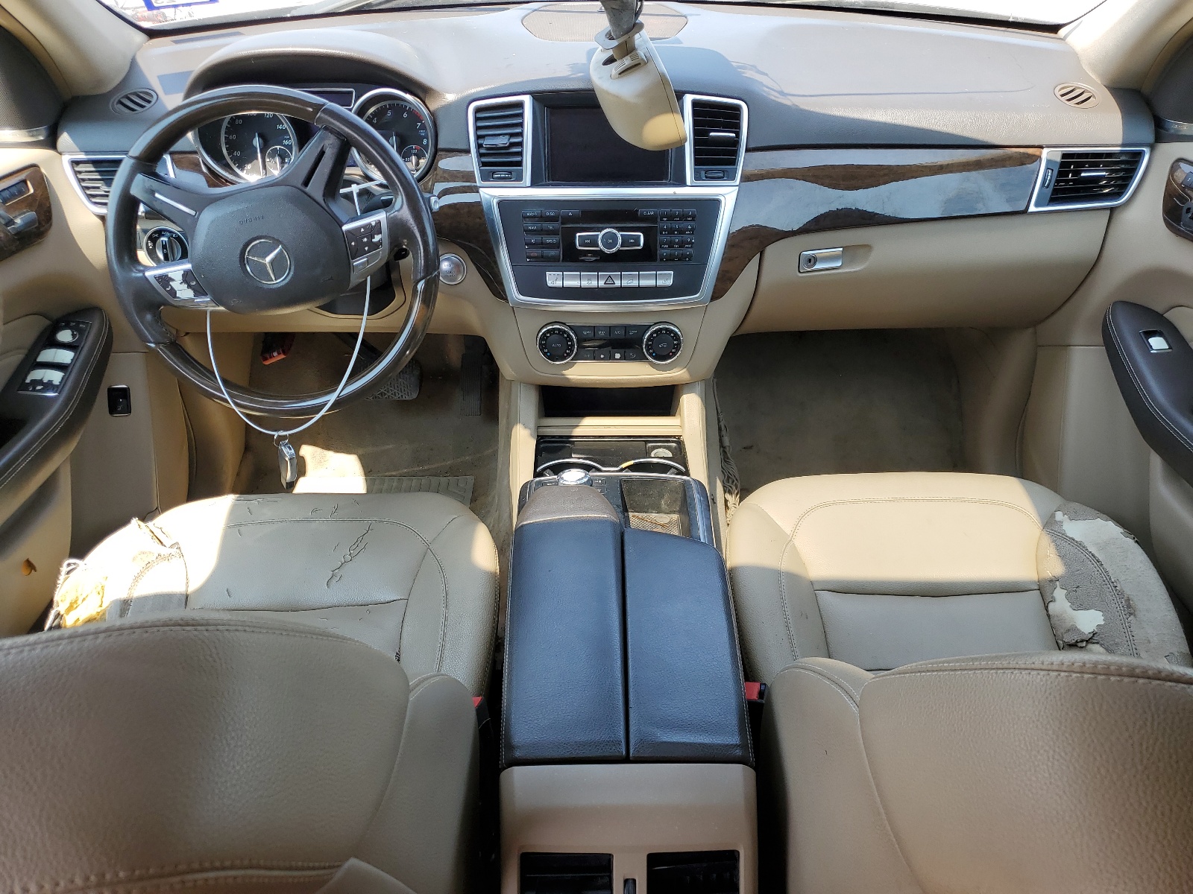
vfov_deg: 53.1
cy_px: 447
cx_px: 596
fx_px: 896
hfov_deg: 67.3
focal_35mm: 26
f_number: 1.5
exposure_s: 1/345
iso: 50
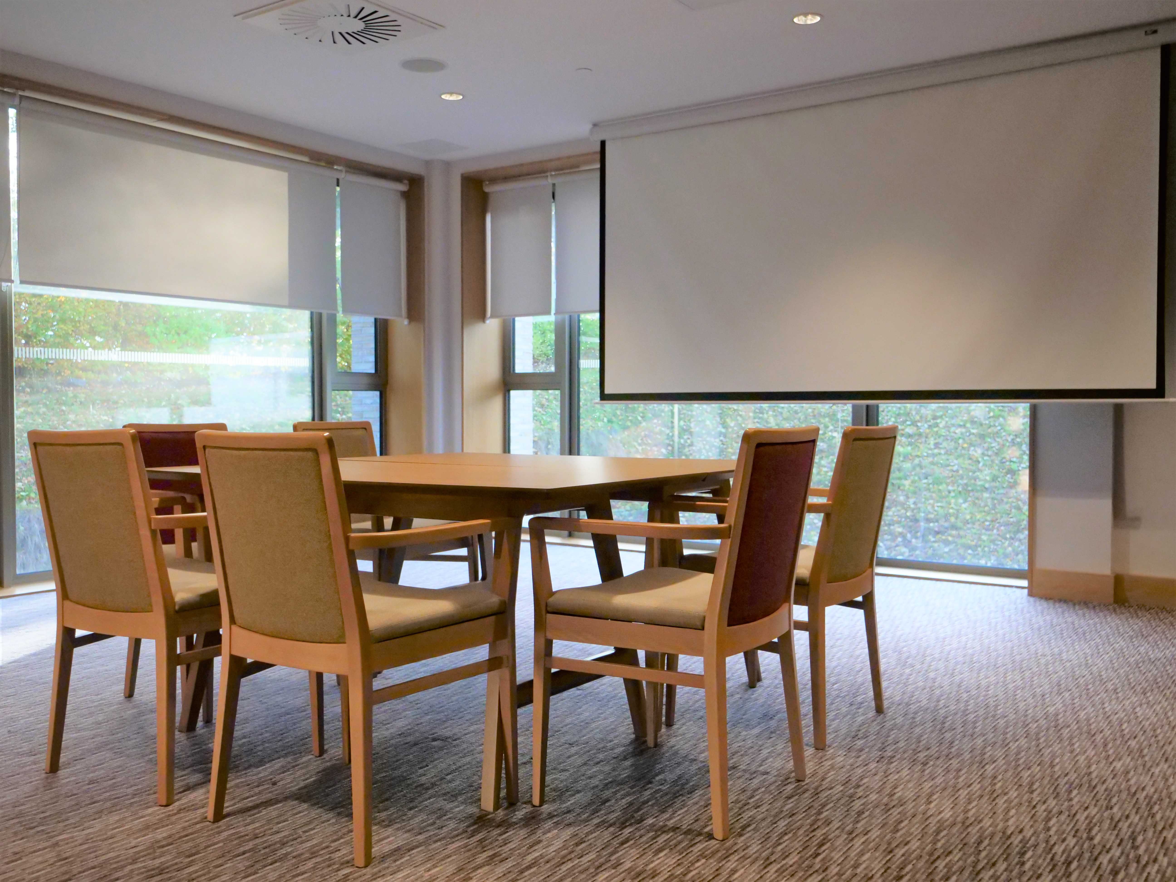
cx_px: 588
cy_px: 441
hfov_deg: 56.8
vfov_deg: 44.2
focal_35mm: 32
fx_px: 1087
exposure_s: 1/800
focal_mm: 16
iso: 3200
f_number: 3.1
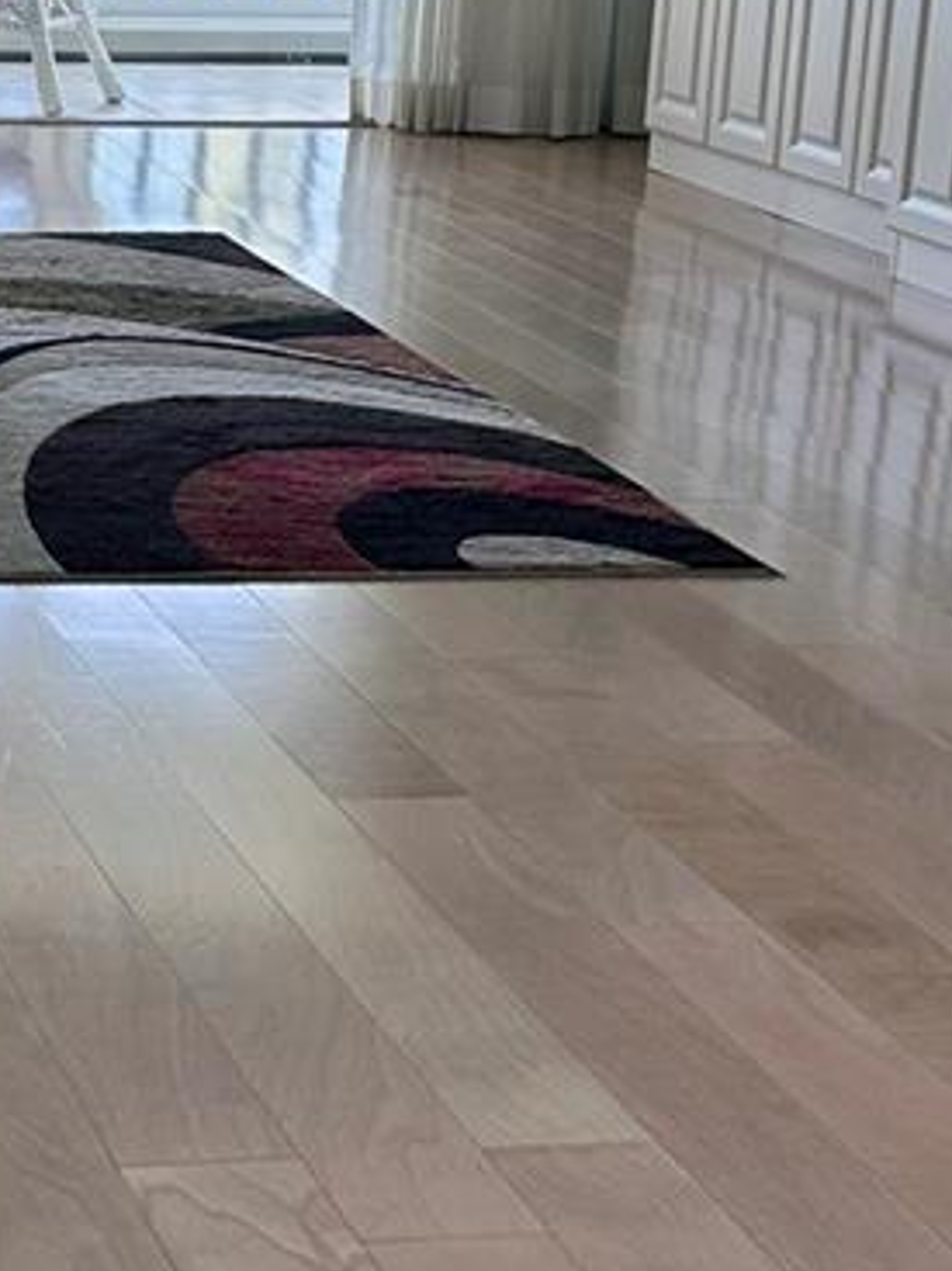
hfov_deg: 16.6
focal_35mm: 85
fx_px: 3119
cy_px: 312
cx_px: -204
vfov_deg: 22.8
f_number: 1.5
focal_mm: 5.7
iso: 64
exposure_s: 1/120
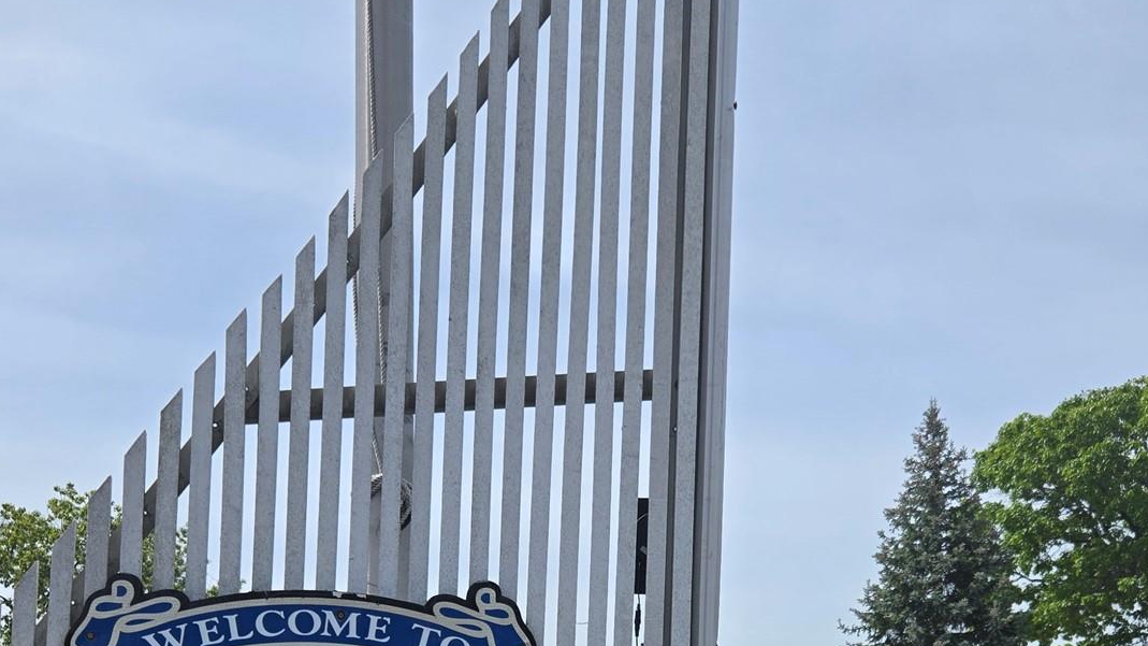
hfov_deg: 42.8
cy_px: 761
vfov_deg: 23.0
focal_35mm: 48
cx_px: 663
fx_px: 1461
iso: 32
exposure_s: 1/2921
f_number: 1.8
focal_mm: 5.4
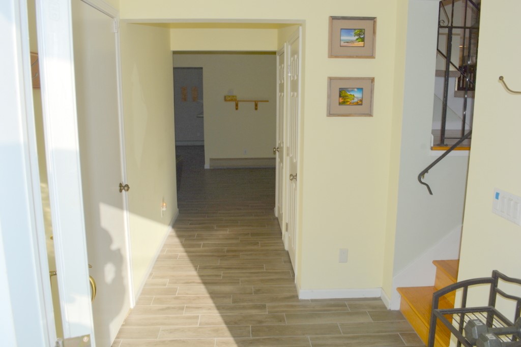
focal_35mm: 27
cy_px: 174
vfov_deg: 47.9
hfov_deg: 67.4
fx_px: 391
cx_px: 260
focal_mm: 18
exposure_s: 1/200
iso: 100
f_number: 9
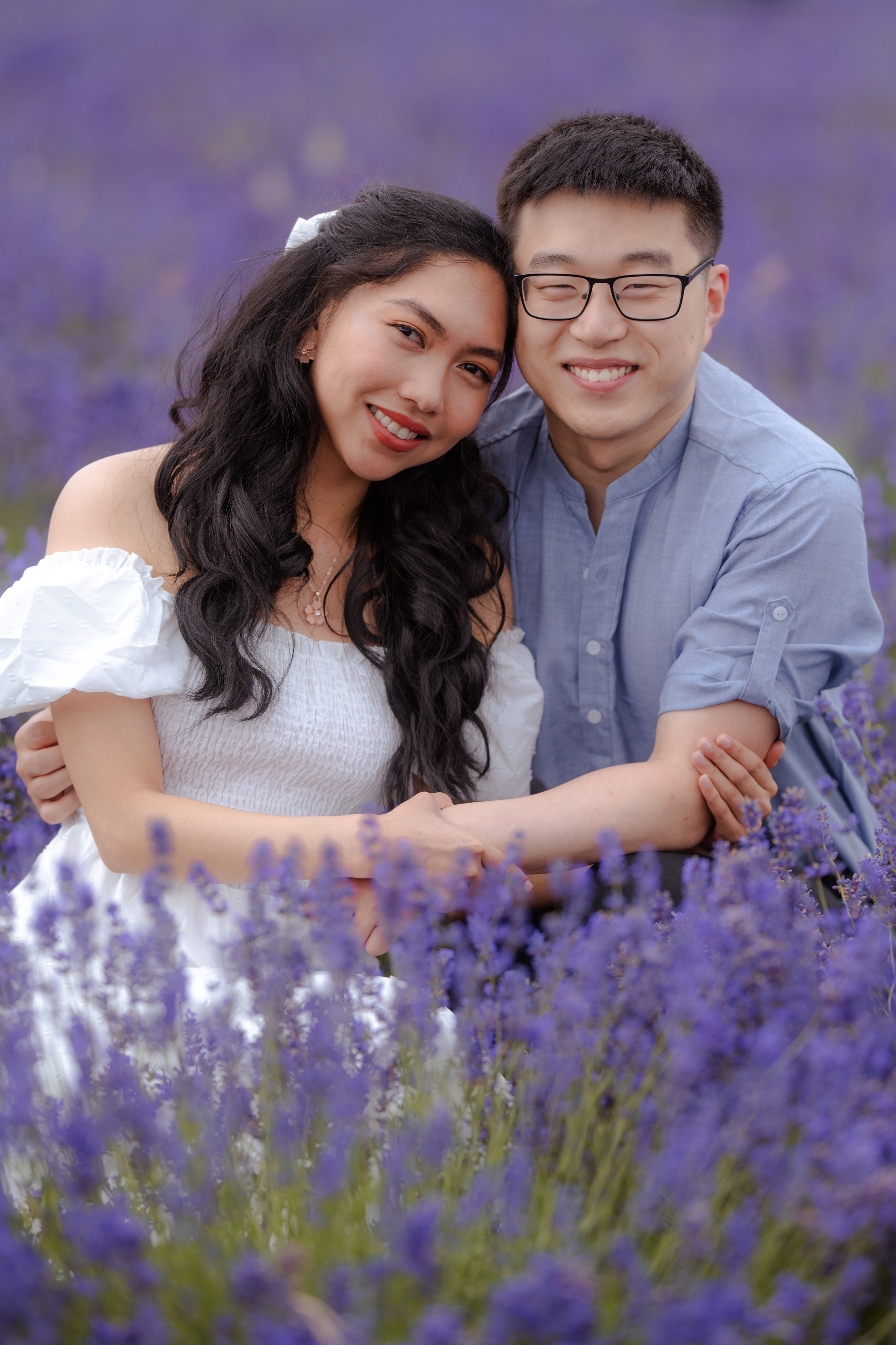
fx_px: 5040
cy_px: 672
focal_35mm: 135
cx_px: 448
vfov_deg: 15.2
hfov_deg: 10.2
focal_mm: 135
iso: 100
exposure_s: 1/800
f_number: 2.2
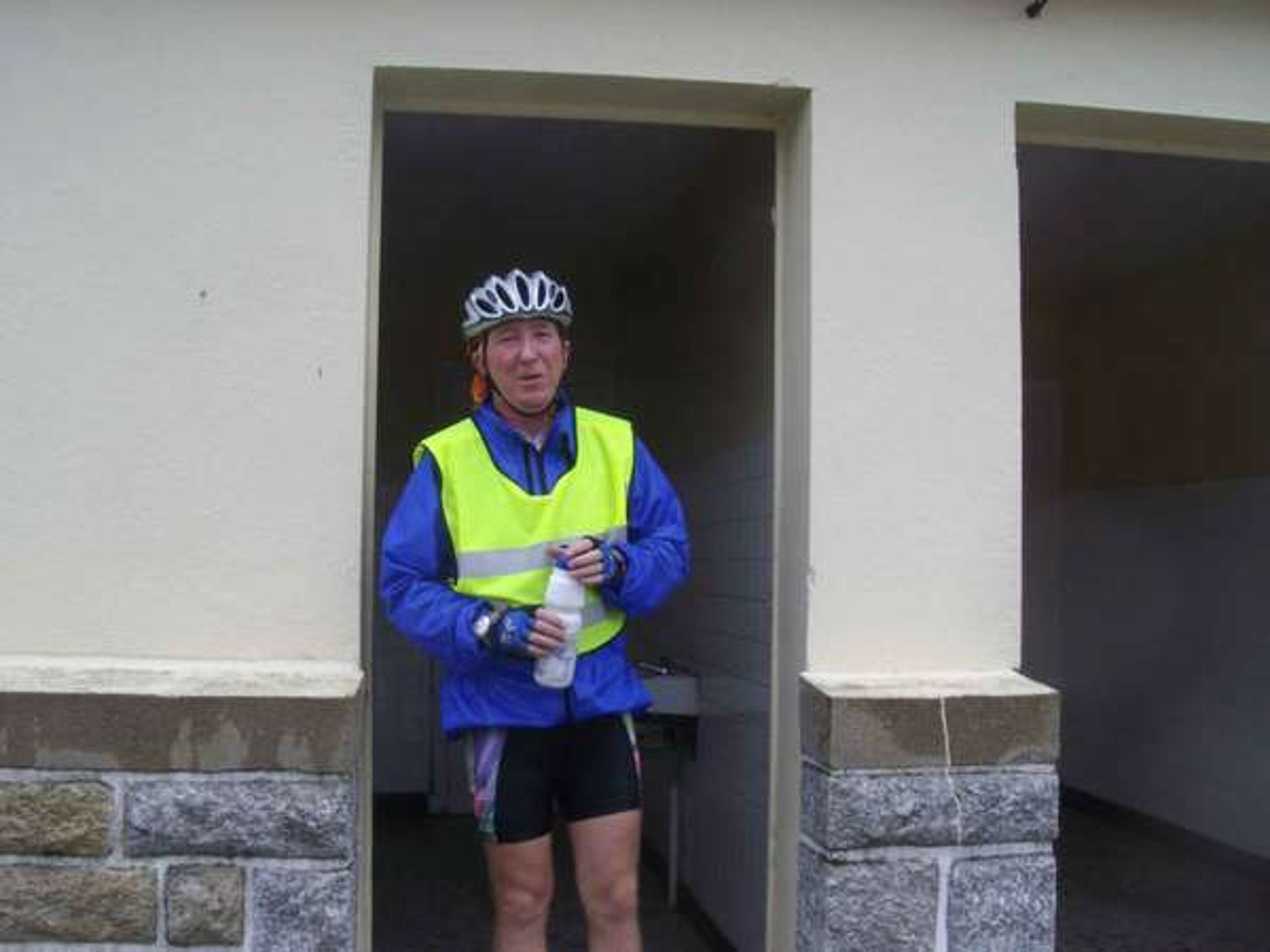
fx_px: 1321
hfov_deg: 51.4
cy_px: 476
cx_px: 635
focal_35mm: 36
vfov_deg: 39.7
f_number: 4.8
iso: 80
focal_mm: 6
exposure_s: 1/125
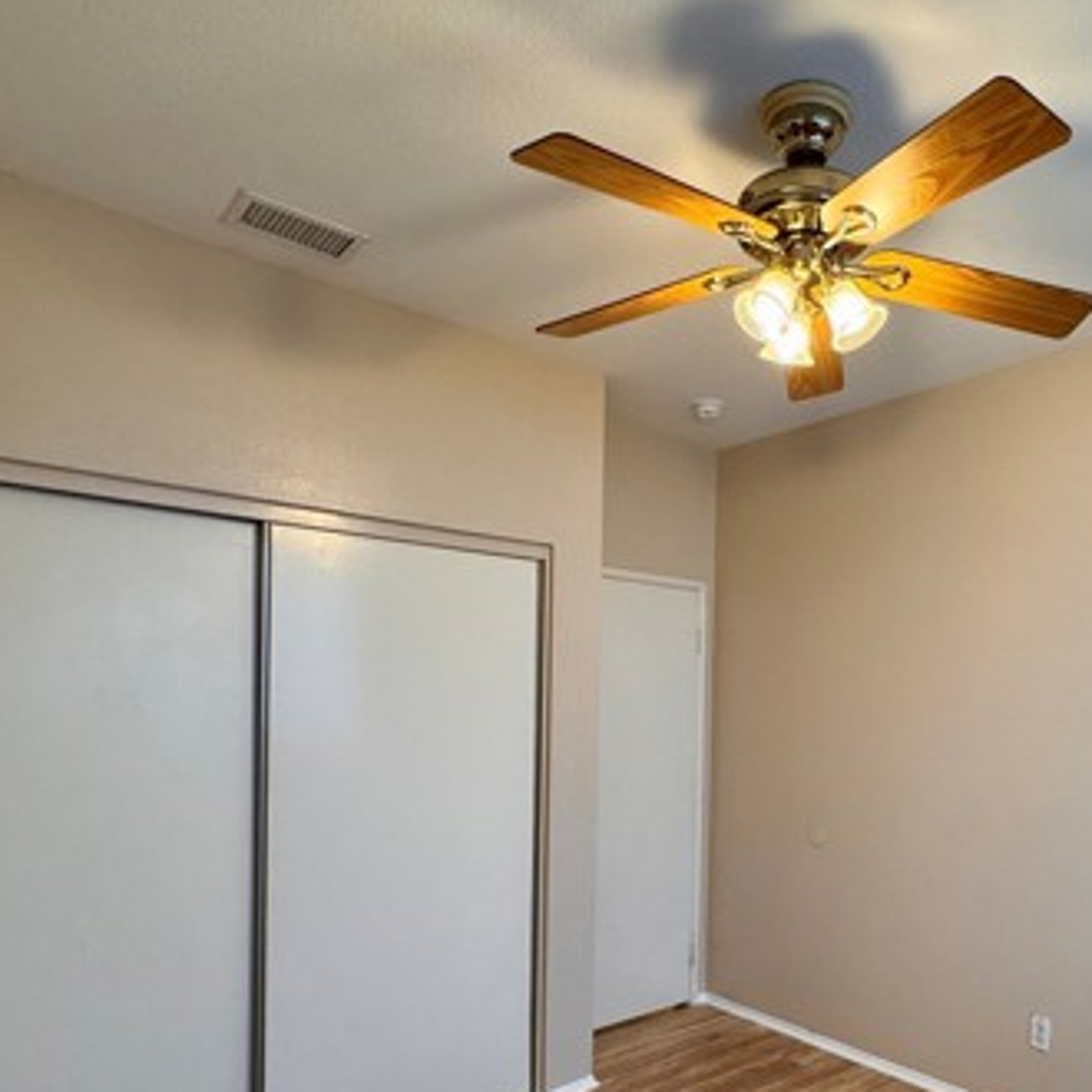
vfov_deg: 63.7
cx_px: 761
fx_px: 857
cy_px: 708
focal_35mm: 24
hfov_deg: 62.7
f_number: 2.2
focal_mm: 2.22
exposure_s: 1/120
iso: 250
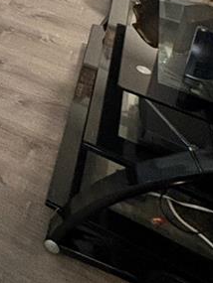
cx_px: -163
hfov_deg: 19.2
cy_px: -135
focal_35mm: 59
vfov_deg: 25.3
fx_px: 484
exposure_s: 1/60
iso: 500
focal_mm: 2.22
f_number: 2.2
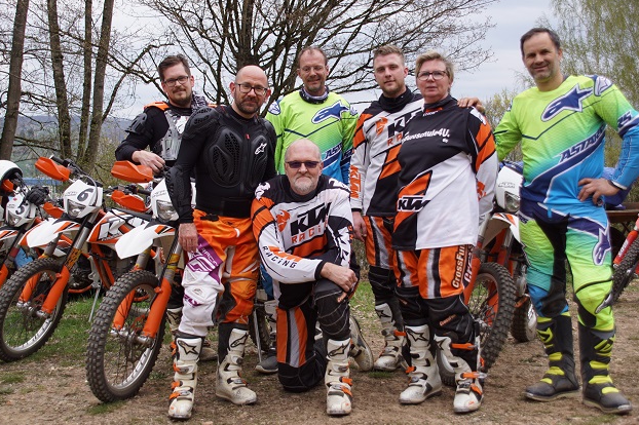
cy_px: 209
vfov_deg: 31.2
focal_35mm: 43
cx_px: 317
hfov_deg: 45.5
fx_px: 763
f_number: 4
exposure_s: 1/320
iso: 200
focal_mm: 28
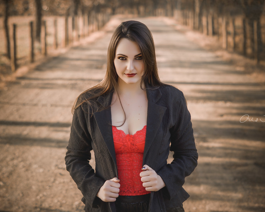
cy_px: 105
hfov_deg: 20.2
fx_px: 745
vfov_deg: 16.2
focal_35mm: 95
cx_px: 128
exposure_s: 1/320
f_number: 2.2
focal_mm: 50
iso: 100
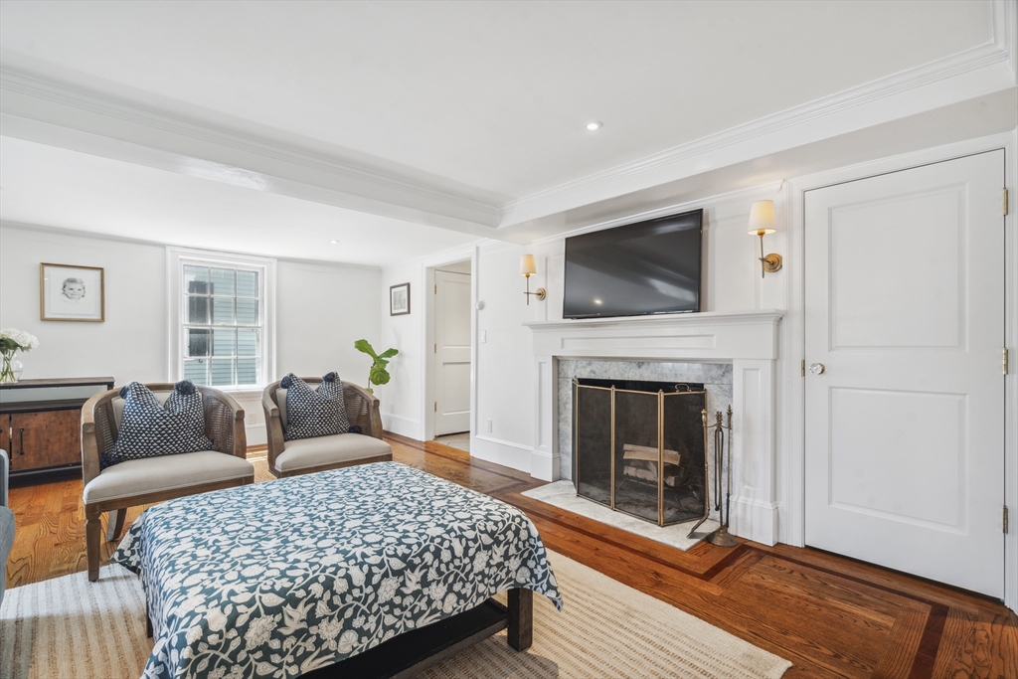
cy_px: 340
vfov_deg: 73.8
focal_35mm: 16
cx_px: 509
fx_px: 452
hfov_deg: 96.7
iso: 250
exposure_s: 1/10
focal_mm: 16
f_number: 8
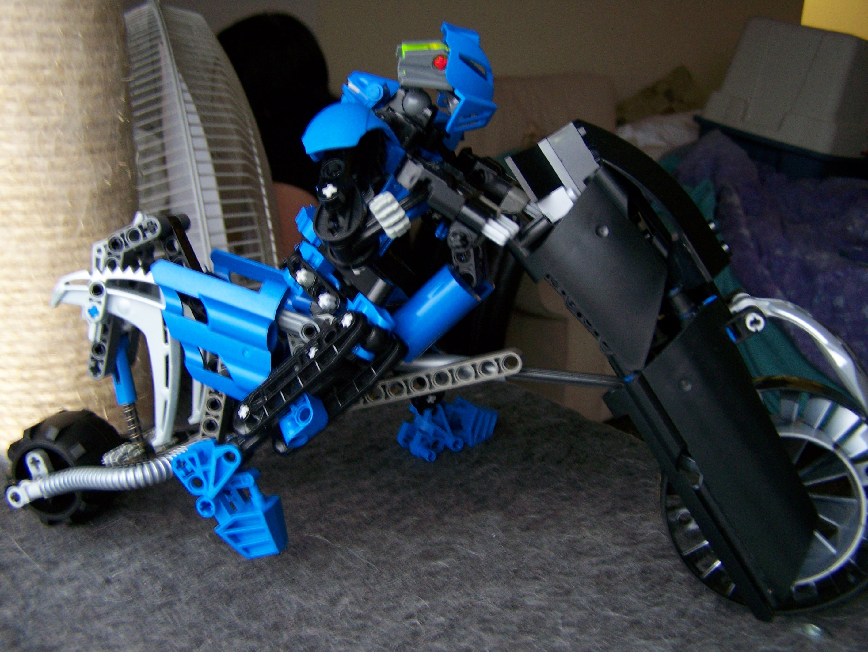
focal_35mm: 38
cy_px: 326
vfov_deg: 37.8
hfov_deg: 48.9
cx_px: 434
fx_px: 954
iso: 160
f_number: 2.8
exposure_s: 1/8
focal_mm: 6.3
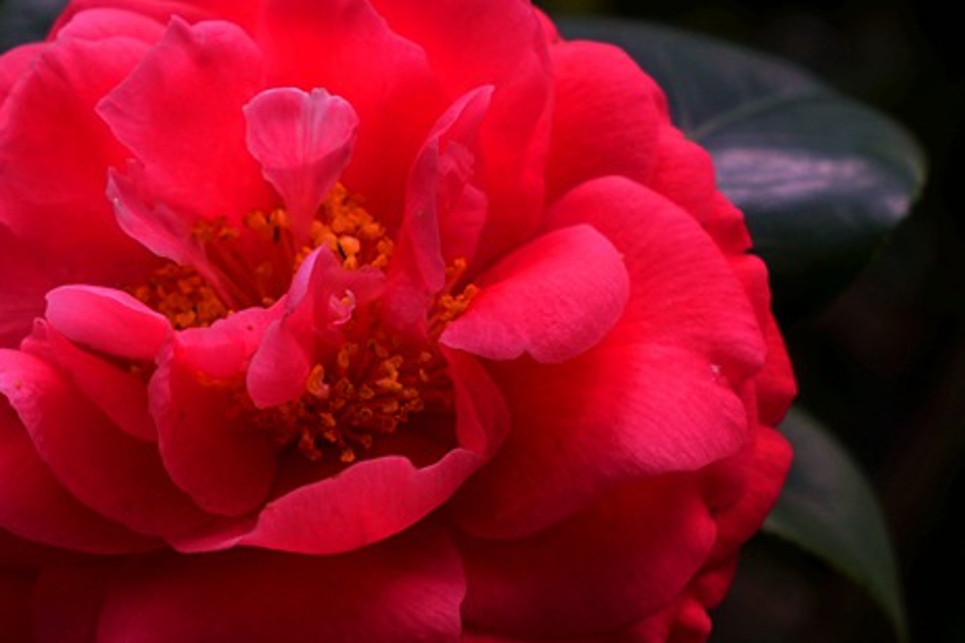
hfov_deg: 11.3
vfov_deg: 7.5
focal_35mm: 182
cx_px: 259
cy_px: 385
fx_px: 4878
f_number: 8
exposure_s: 1/80
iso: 250
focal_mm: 70
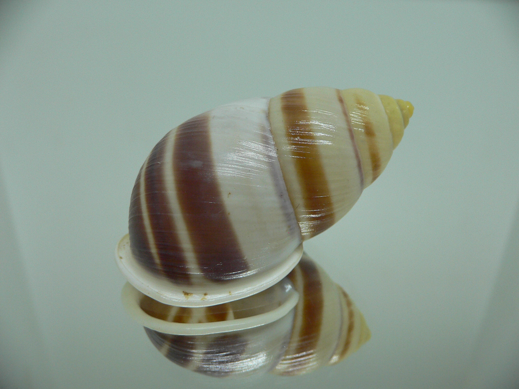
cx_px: 260
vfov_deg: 40.7
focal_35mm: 35
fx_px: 525
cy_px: 194
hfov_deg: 52.6
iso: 150
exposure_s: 1/60
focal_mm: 4.6
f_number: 2.8
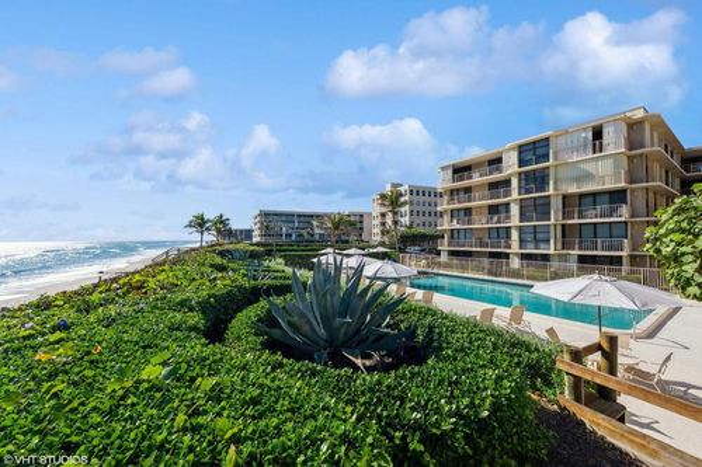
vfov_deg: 85.4
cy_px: 234
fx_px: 253
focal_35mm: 13
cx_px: 351
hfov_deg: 108.3
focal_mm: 13
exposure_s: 1/200
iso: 100
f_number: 11
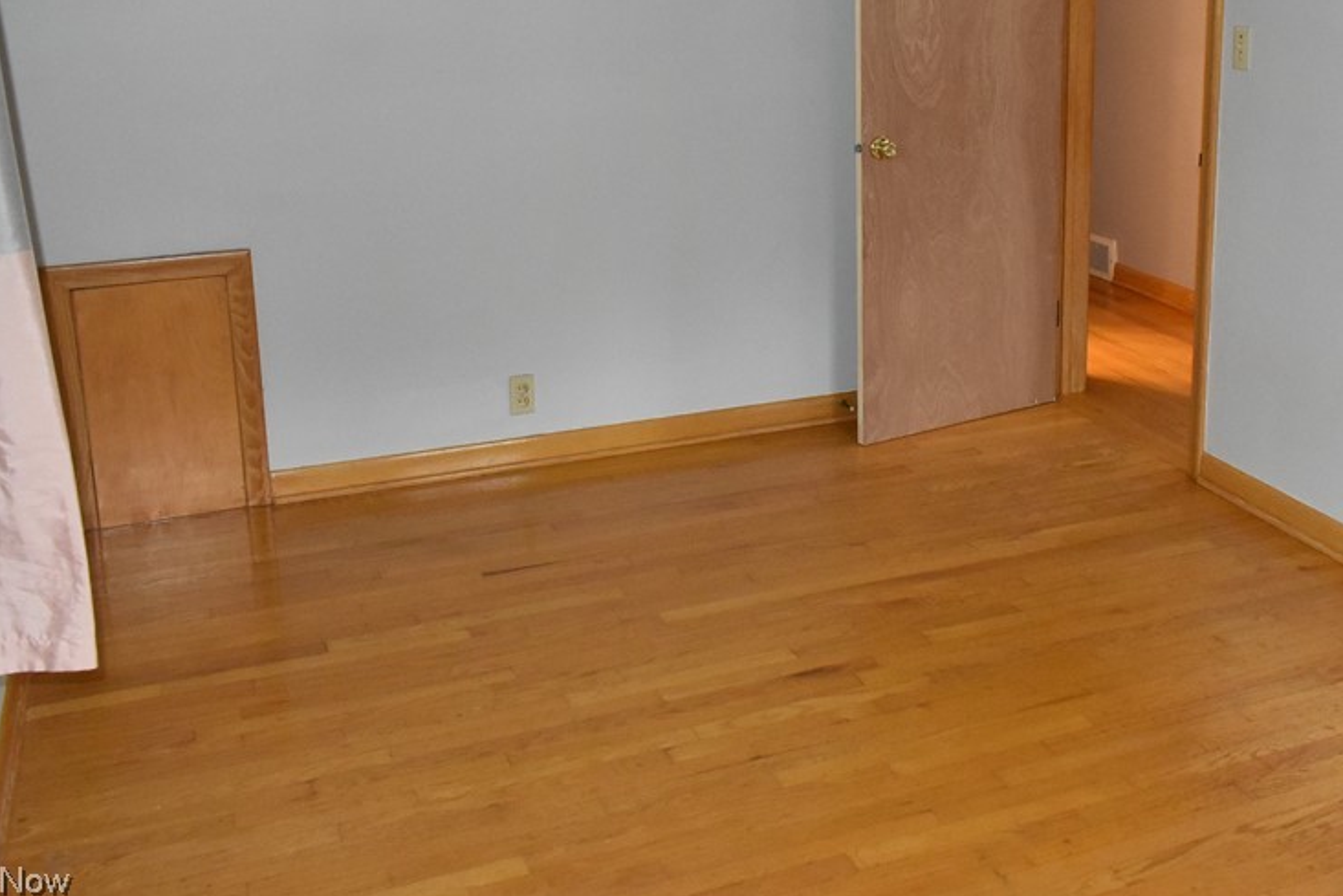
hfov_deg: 47.6
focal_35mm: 40
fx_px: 1492
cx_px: 903
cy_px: 246
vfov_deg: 32.9
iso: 3600
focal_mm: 18
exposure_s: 1/60
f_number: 6.3
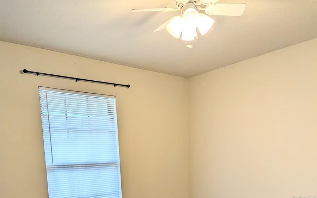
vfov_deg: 34.0
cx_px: 158
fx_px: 294
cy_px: 198
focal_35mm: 34
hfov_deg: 56.7
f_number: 1.85
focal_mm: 6.81
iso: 107
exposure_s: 1/120
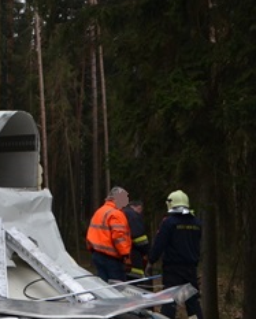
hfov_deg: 12.8
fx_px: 1002
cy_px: 122
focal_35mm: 106
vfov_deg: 18.1
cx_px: -248
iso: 640
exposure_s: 1/250
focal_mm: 22
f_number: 8
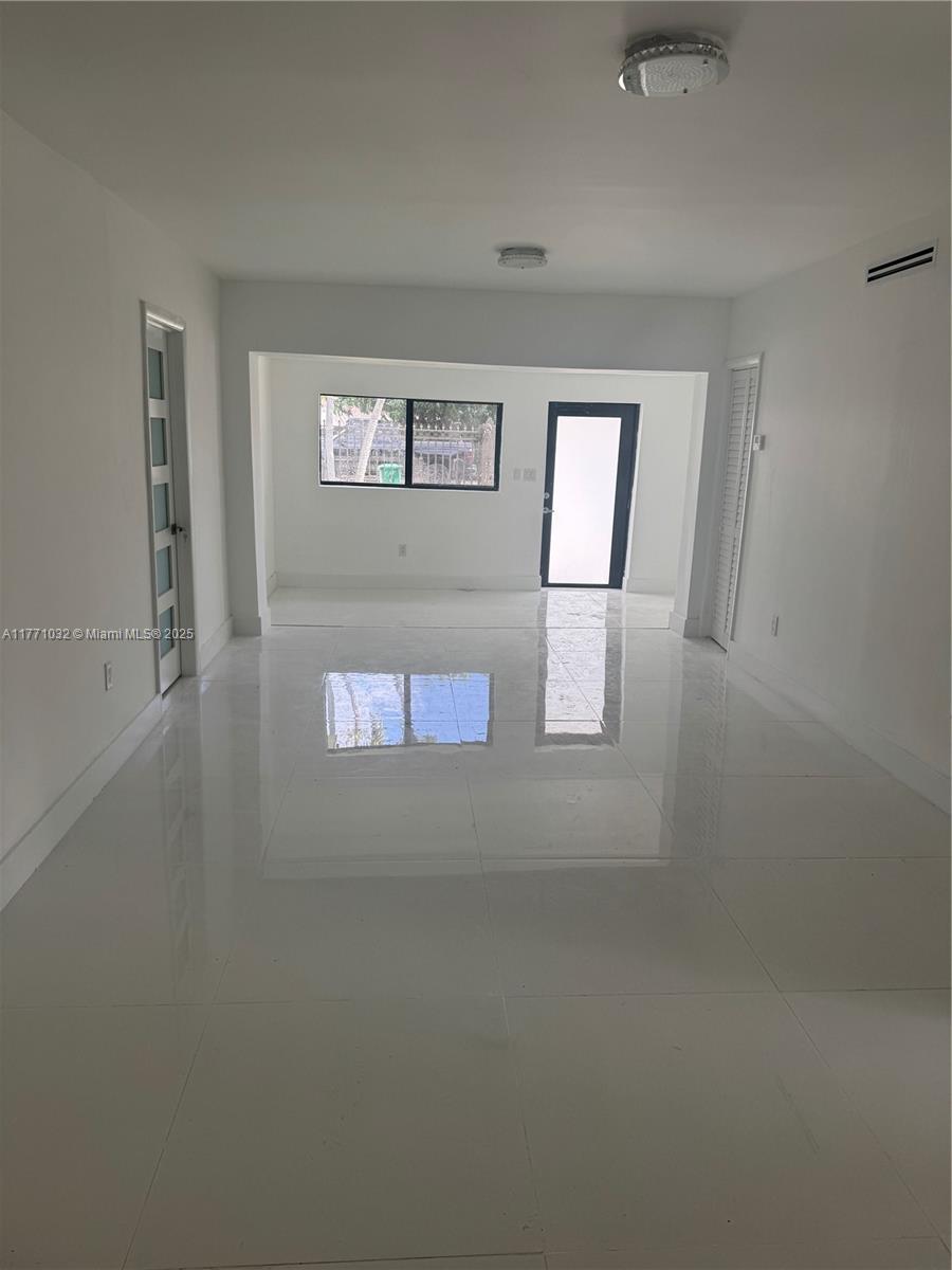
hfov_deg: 56.8
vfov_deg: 71.6
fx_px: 880
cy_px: 635
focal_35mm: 24
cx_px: 476
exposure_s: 1/218
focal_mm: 6.76
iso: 80
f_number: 1.78
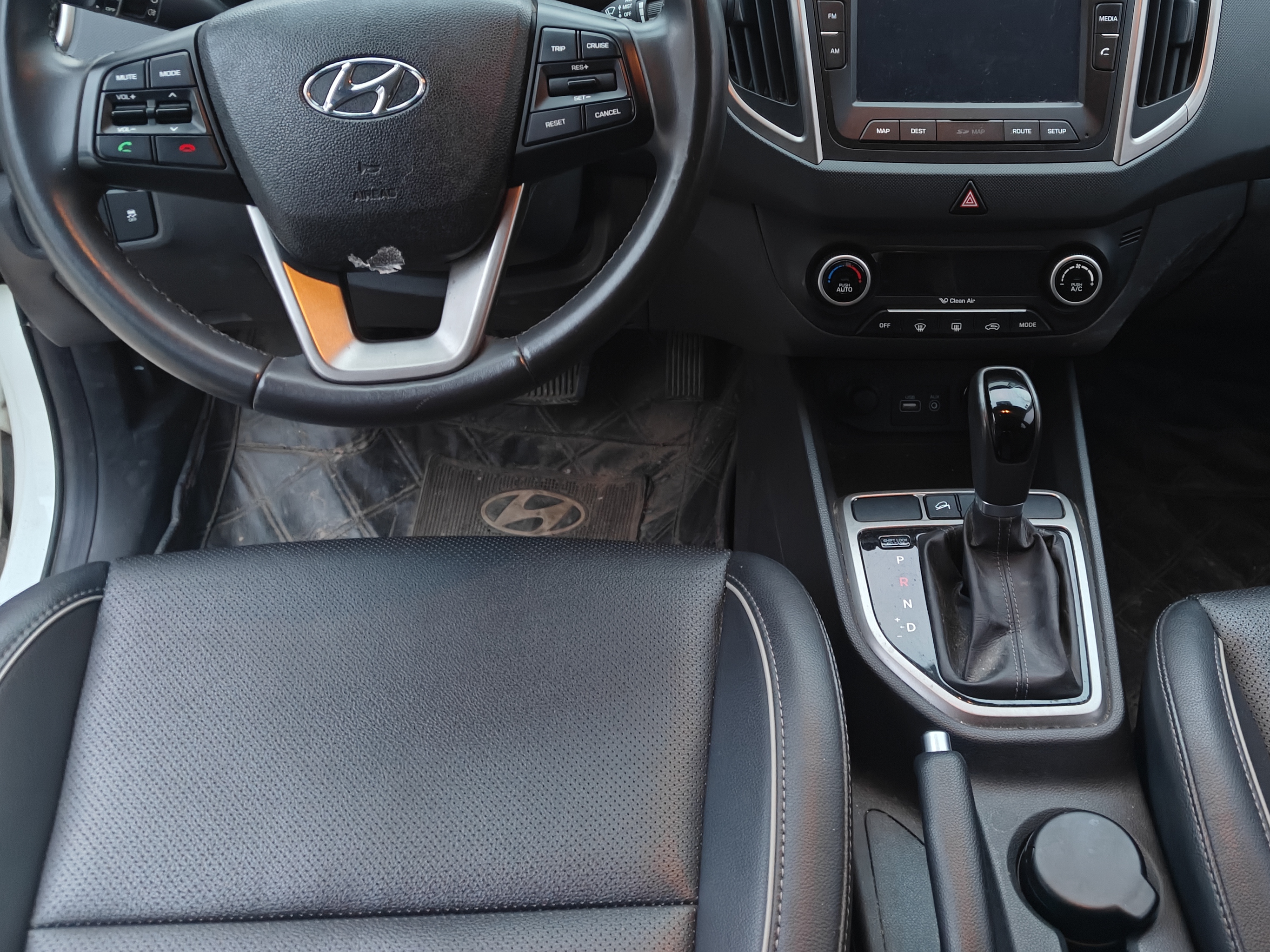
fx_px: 1321
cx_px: 791
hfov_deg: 50.9
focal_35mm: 36
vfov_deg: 38.6
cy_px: 238
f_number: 1.8
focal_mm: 5.59
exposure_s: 1/33
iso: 160
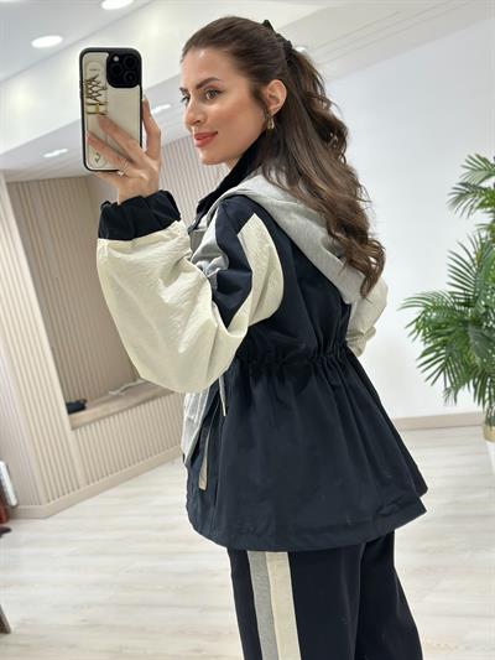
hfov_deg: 30.3
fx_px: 915
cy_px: 330
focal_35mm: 48
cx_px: 248
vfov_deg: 39.6
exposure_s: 1/129
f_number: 1.78
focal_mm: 6.86
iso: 80
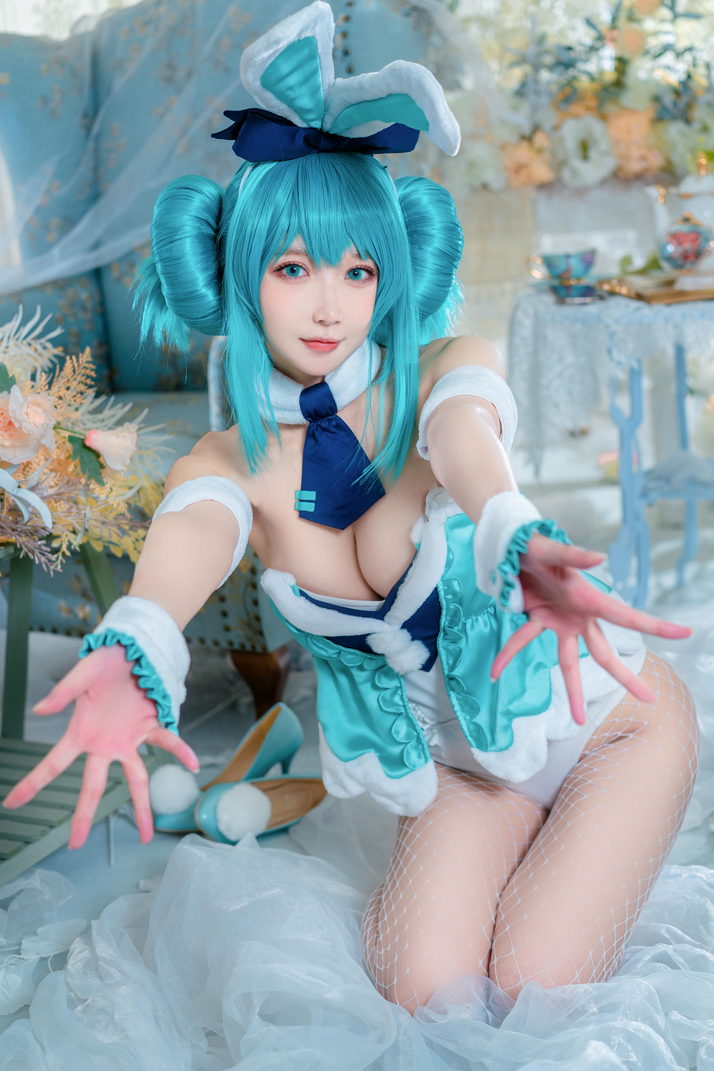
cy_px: 536
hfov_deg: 24.6
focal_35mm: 55
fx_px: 1636
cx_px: 357
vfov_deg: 36.2
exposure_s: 1/160
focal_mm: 55
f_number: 3.2
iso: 100
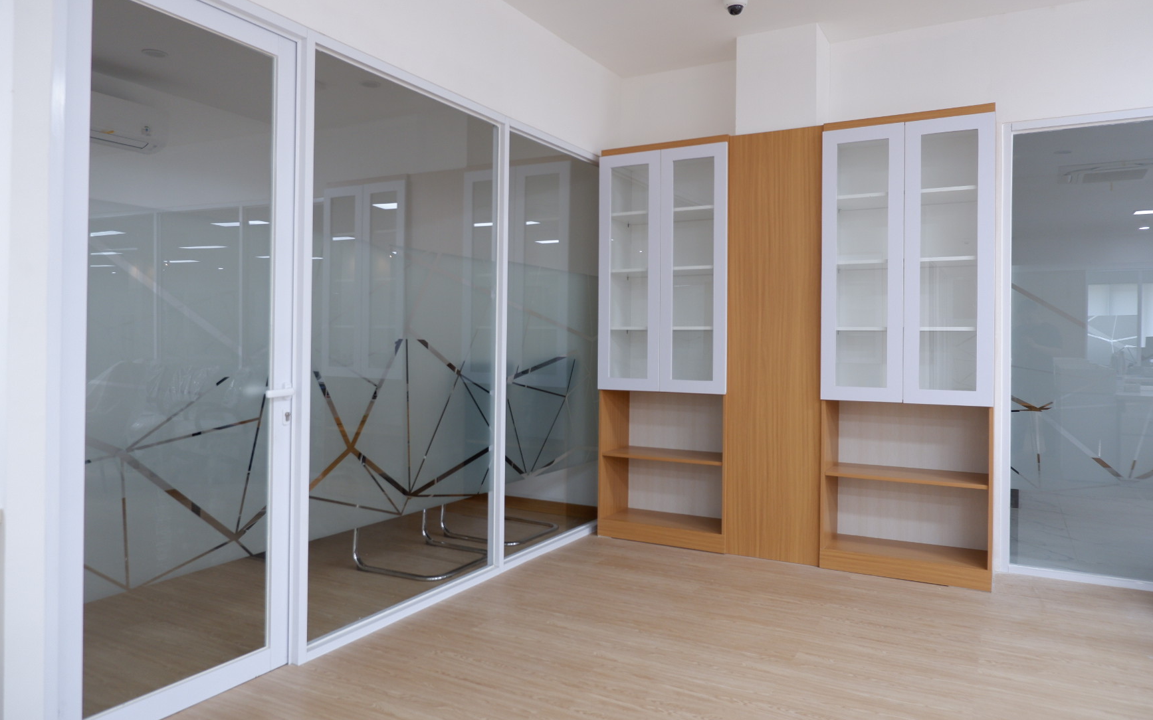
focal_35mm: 24
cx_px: 587
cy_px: 338
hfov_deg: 74.8
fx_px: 754
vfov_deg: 51.0
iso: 400
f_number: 3.5
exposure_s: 1/25
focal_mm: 15.2
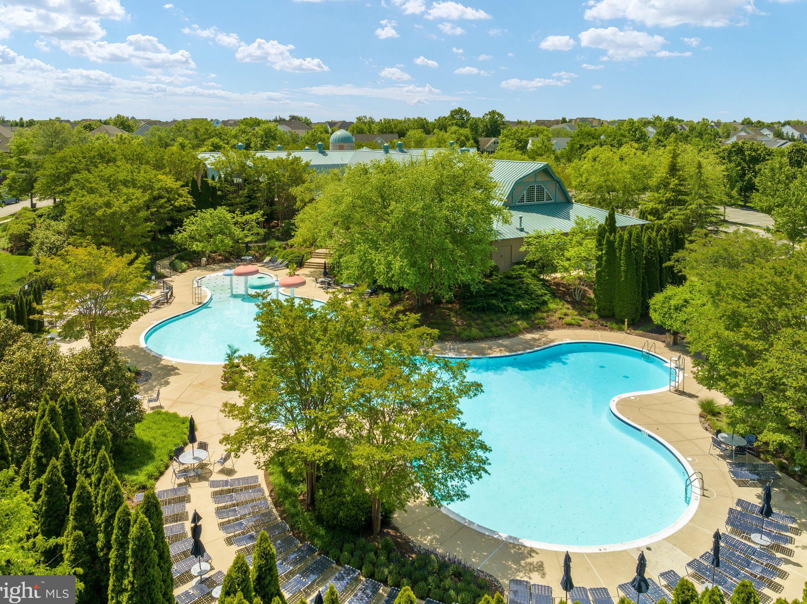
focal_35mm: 25
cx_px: 394
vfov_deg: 54.8
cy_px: 294
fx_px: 582
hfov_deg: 69.4
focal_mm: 12.29
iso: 100
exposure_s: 1/160
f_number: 4
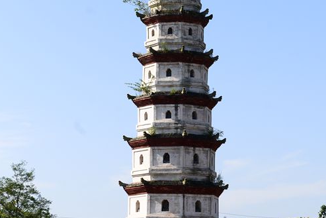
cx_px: 183
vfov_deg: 12.7
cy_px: 131
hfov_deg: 18.9
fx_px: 978
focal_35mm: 108
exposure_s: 1/800
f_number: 6.3
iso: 200
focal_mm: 52
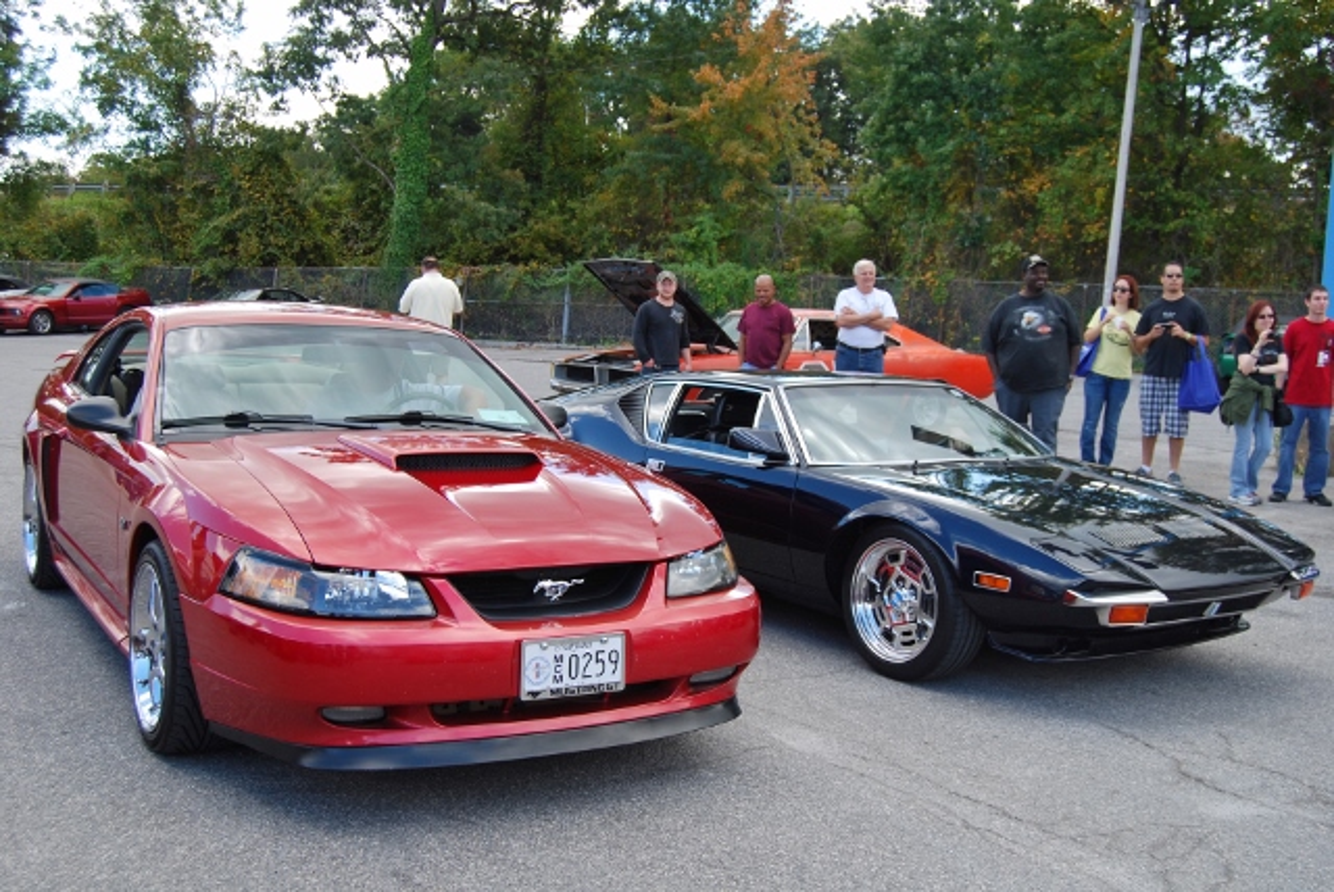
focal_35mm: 39
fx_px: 1446
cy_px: 446
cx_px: 667
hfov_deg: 49.5
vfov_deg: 34.3
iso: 110
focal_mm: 26
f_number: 5.6
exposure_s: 1/125
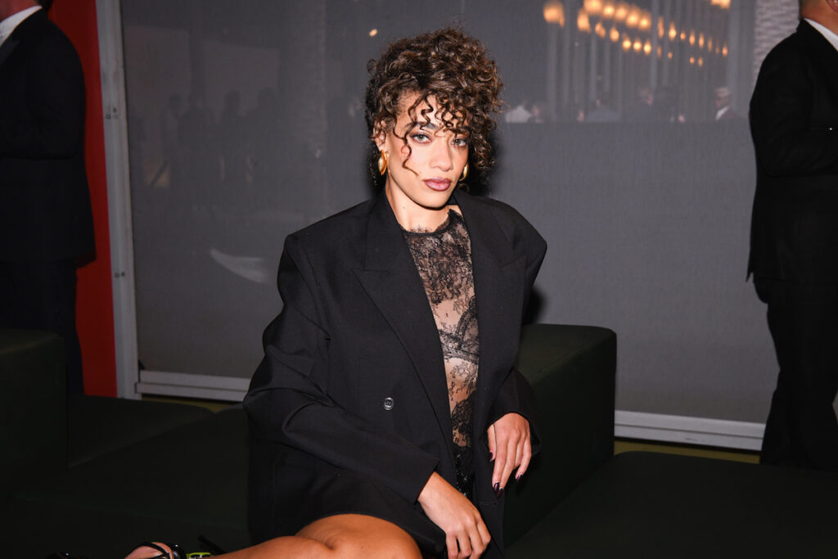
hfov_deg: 41.1
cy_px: 280
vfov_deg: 28.1
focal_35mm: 48
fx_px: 1117
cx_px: 419
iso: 1250
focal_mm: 48
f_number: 6.3
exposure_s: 1/250
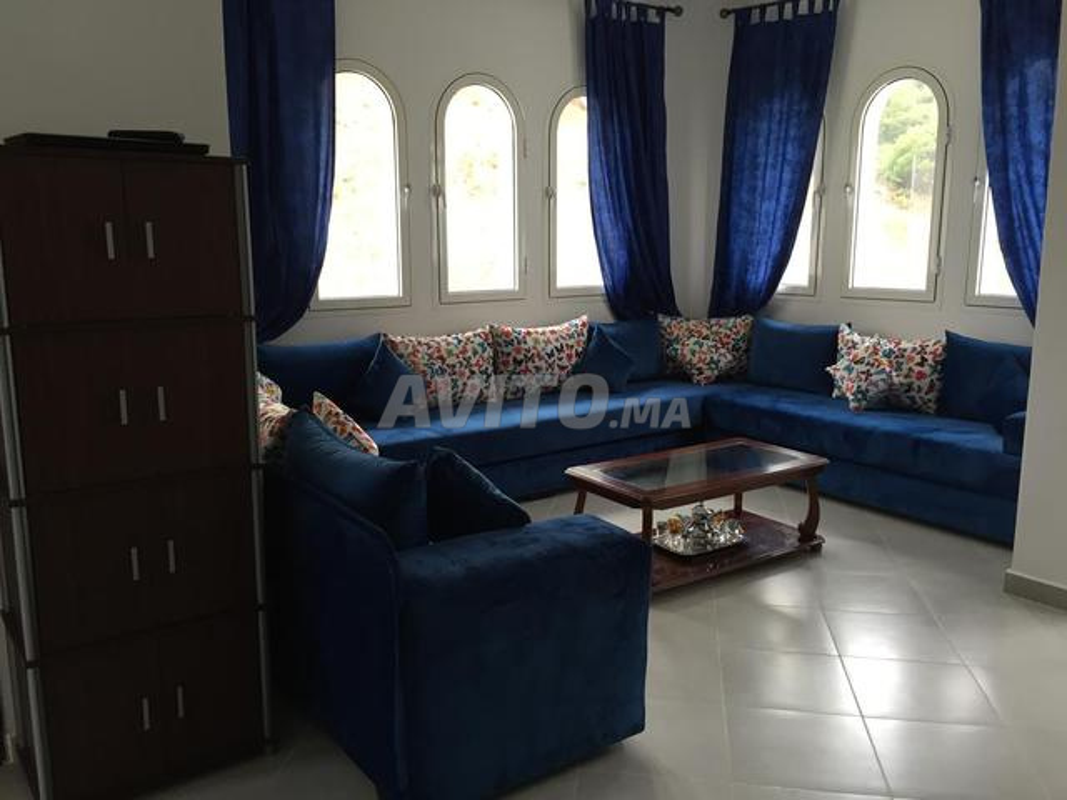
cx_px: 534
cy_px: 400
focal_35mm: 29
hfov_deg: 61.7
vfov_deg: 48.2
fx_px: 894
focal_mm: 4.15
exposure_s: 1/30
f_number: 2.2
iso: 64
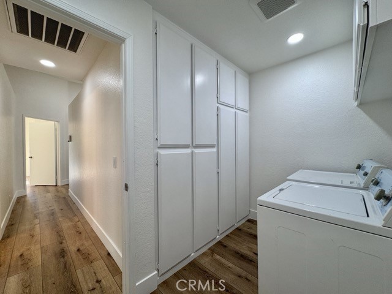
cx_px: 196
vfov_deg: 85.7
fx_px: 159
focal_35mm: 14
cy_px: 147
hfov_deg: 102.1
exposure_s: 1/120
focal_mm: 2.22
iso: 80
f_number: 2.2
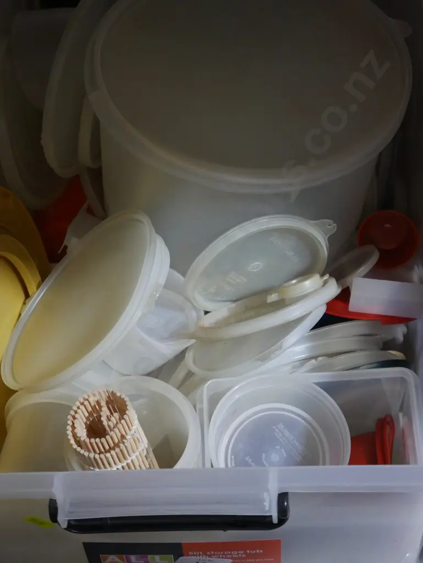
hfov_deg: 17.6
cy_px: 282
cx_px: 212
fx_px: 1367
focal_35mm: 84
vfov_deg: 23.3
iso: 2500
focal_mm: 42
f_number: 5.6
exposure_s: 1/100
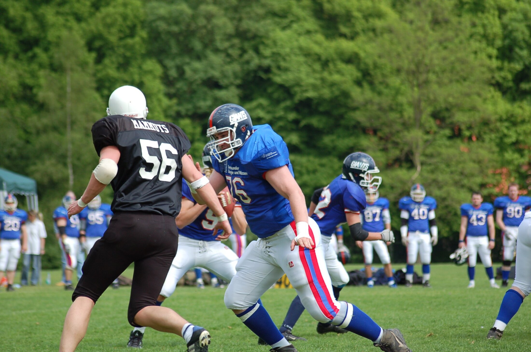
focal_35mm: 202
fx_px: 2981
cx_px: 266
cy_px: 176
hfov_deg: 10.2
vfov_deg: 6.8
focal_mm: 135
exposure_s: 1/1000
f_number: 4.5
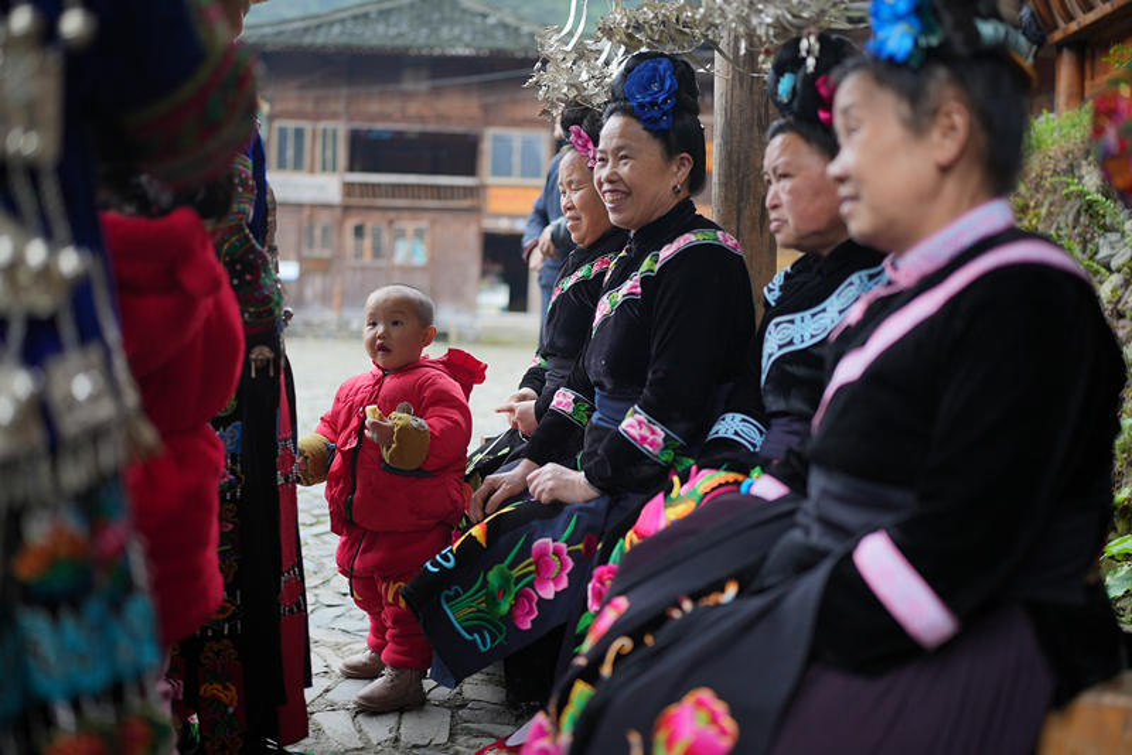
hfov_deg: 54.4
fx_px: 1101
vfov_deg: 37.9
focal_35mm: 35
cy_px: 378
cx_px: 566
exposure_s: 1/160
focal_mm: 35
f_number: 1.4
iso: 200
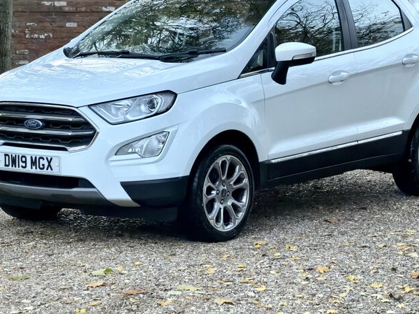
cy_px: 124
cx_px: 230
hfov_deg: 15.3
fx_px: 1561
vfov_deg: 11.5
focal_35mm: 129
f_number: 2.8
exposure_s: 1/40
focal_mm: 16.89
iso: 800
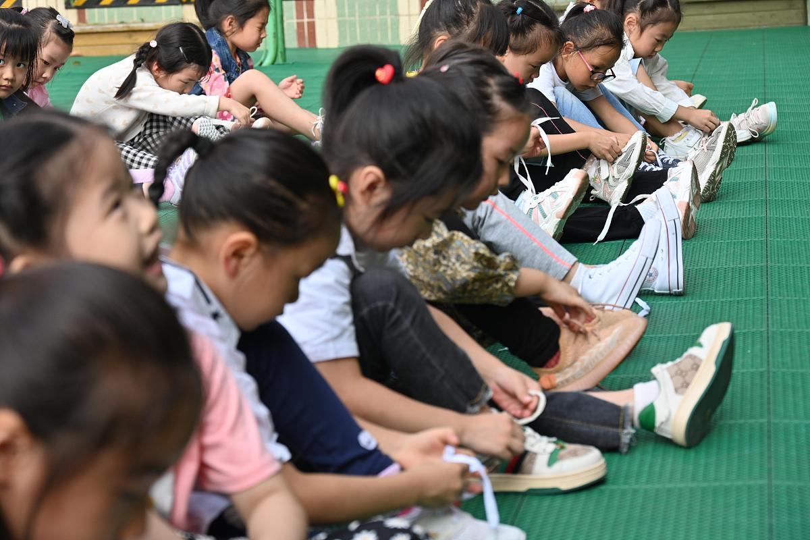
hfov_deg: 24.8
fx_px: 1845
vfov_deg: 16.7
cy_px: 270
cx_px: 405
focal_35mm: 82
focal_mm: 82
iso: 400
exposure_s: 1/400
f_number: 7.1
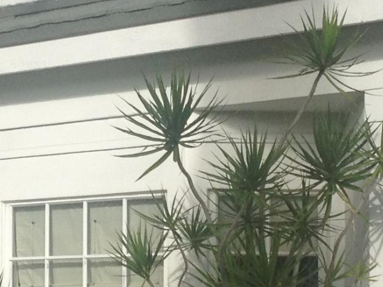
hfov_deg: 11.6
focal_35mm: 170
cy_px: 186
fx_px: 1880
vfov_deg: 8.7
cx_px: 134
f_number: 2.4
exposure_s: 1/1284
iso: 50
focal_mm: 4.28
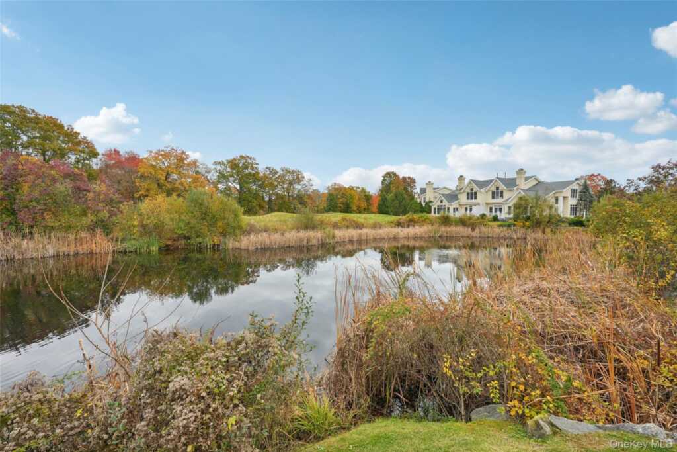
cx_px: 338
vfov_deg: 73.8
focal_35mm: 16
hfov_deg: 96.7
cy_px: 226
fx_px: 301
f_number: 9
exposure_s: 1/40
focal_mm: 16
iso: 100
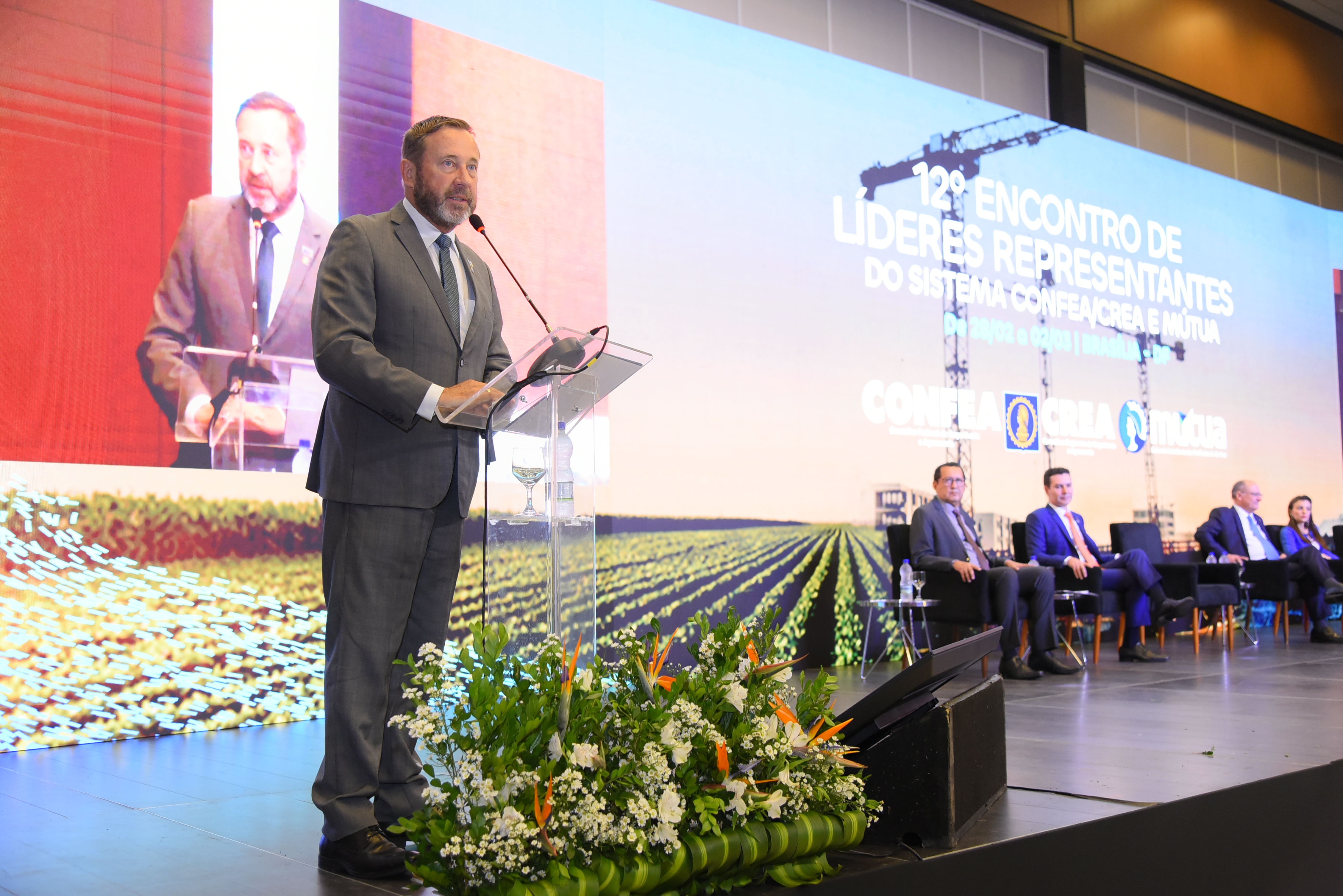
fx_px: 1418
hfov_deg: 50.7
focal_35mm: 38
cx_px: 672
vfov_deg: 35.1
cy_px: 448
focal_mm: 38
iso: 2500
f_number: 4
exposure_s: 1/160
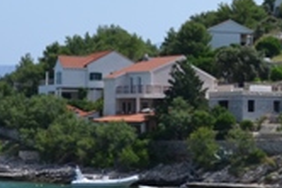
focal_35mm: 130
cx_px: 311
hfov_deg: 15.3
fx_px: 1019
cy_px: 36
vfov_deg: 10.5
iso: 180
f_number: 8
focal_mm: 18
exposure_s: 1/250
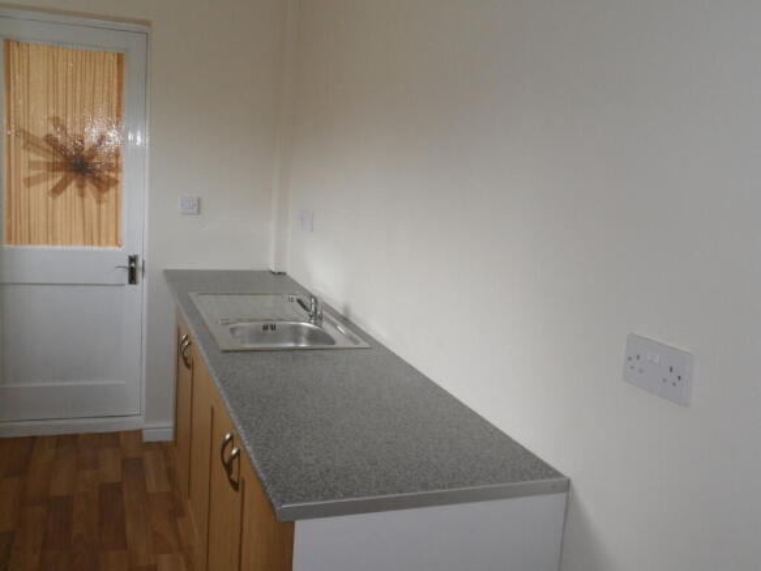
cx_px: 380
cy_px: 286
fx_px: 703
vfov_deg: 44.1
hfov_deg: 56.8
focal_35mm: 32
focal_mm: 5.3
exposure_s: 1/30
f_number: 3.4
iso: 120
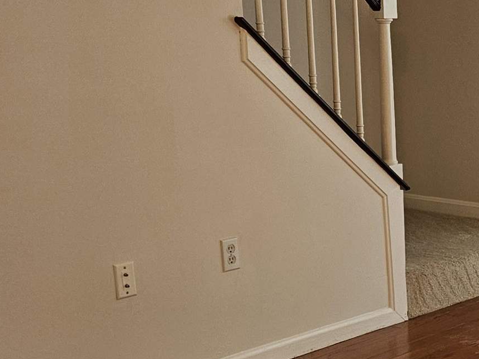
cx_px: 628
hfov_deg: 21.5
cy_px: 231
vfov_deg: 17.9
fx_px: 1134
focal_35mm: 82
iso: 80
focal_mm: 5.4
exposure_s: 1/120
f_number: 1.8
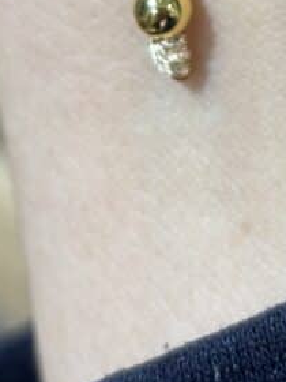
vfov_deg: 10.1
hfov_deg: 7.8
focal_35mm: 190
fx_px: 2093
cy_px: -171
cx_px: 166
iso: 32
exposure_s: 1/50
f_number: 1.6
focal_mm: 5.96
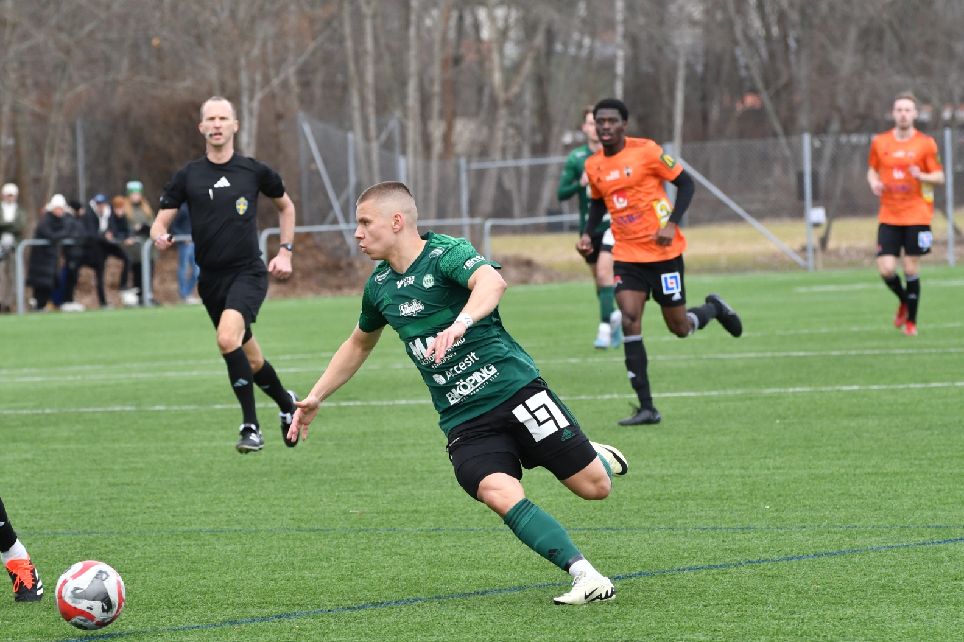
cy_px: 375
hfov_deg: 6.6
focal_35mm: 313
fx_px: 8370
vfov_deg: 4.4
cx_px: 362
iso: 800
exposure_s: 1/1250
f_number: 6.3
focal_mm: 165
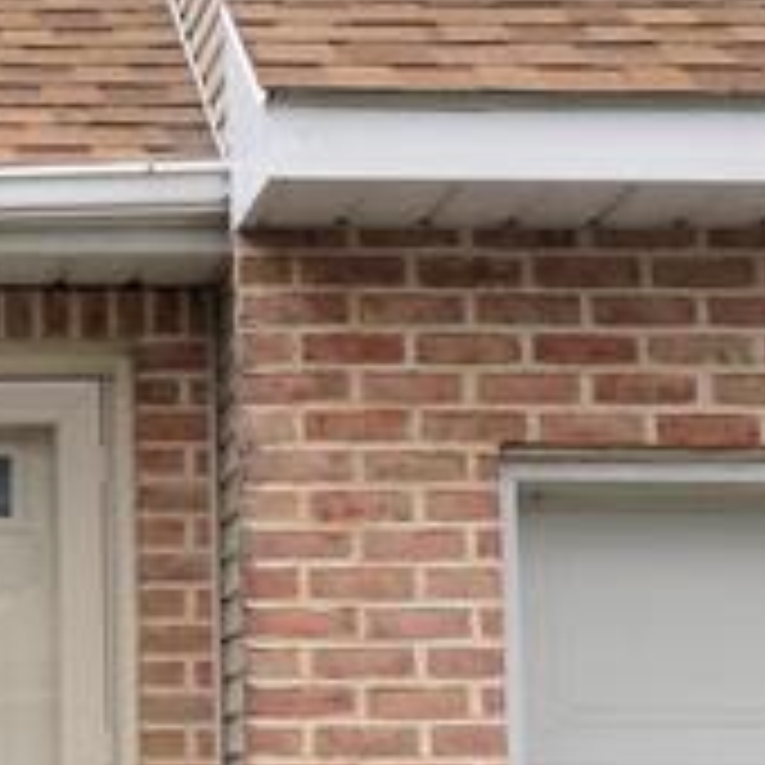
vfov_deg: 14.3
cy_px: 443
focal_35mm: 122
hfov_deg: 13.6
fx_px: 3050
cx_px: -322
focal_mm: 4
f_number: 3.1
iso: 80
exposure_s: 1/500
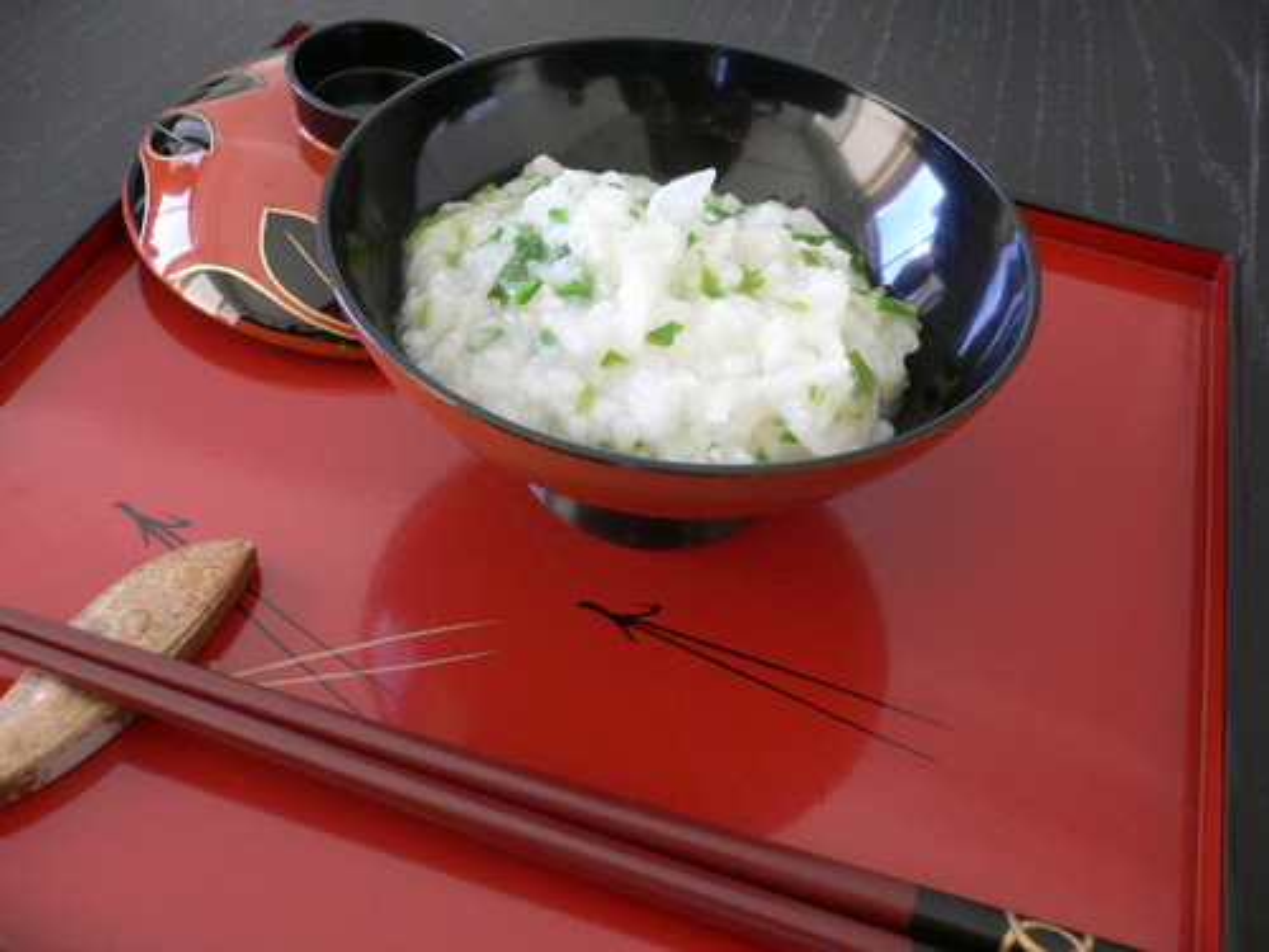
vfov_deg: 40.7
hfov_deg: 52.6
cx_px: 634
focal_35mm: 35
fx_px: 1283
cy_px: 476
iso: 100
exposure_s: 1/40
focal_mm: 5.8
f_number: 2.8
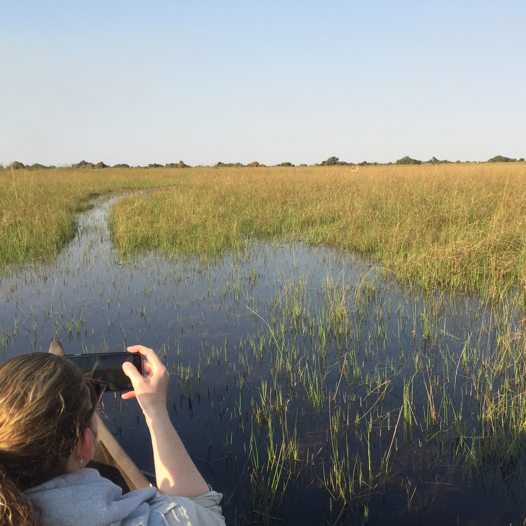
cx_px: 318
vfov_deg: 47.2
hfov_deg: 46.9
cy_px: 262
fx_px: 602
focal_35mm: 35
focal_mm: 4.15
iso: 32
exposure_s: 1/879
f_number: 2.2
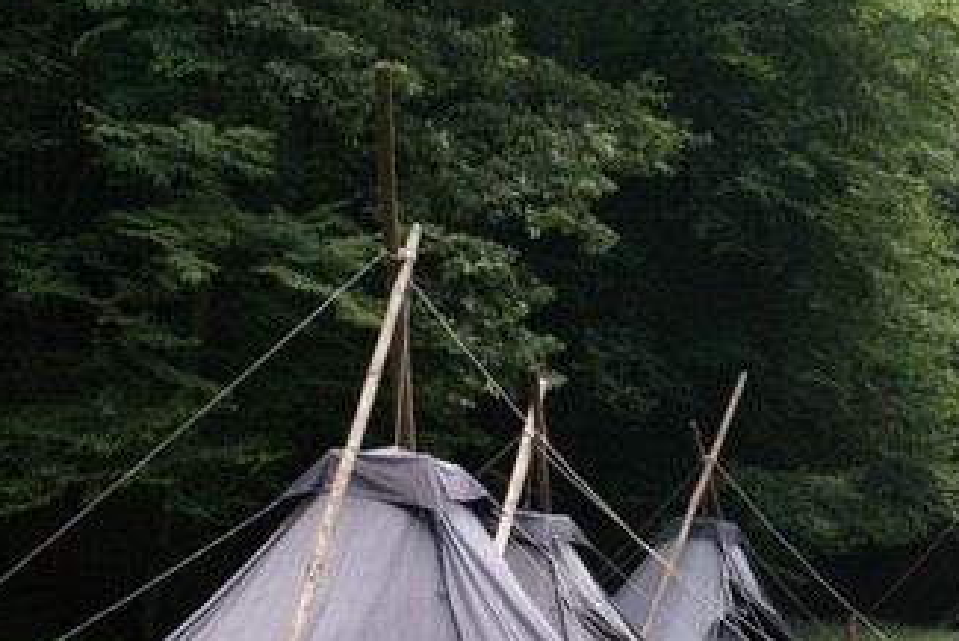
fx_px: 1892
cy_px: 452
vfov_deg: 19.1
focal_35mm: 71
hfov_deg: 27.6
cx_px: 835
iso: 400
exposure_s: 1/1250
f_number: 4.5
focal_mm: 24
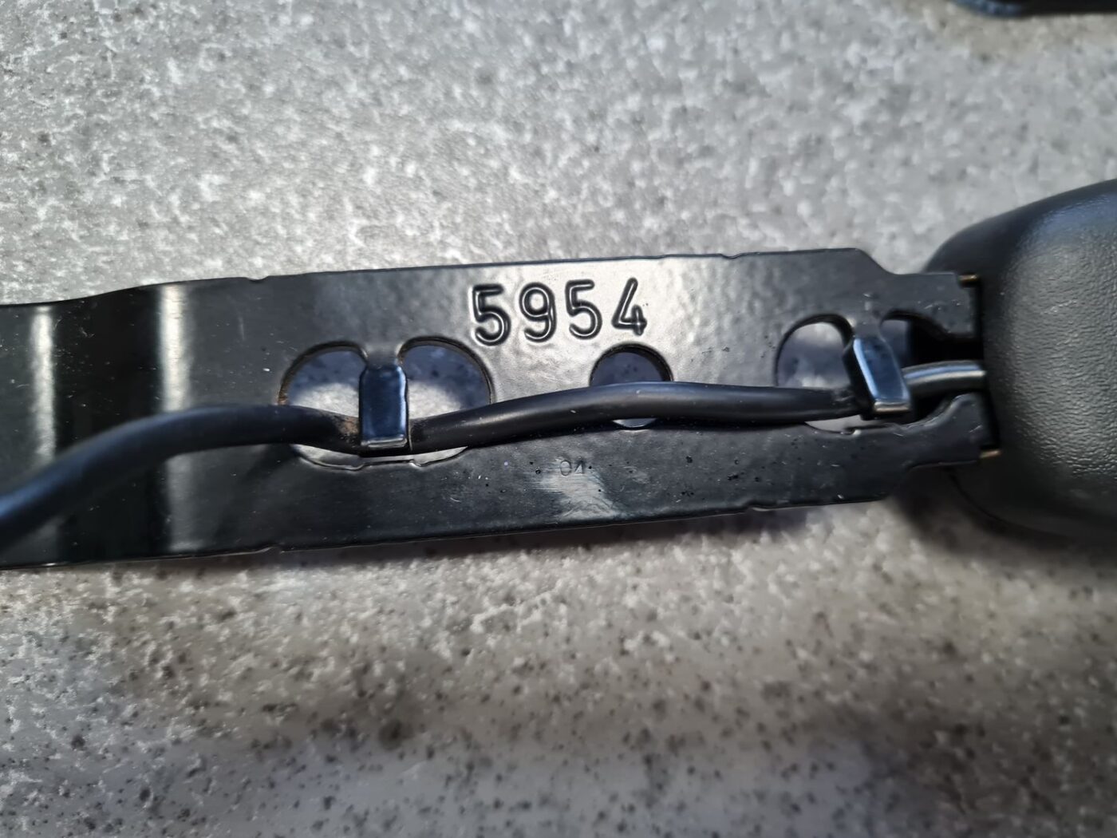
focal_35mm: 26
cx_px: 558
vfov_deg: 53.1
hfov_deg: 67.3
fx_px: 839
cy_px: 419
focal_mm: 5.4
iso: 250
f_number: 1.8
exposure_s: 1/50
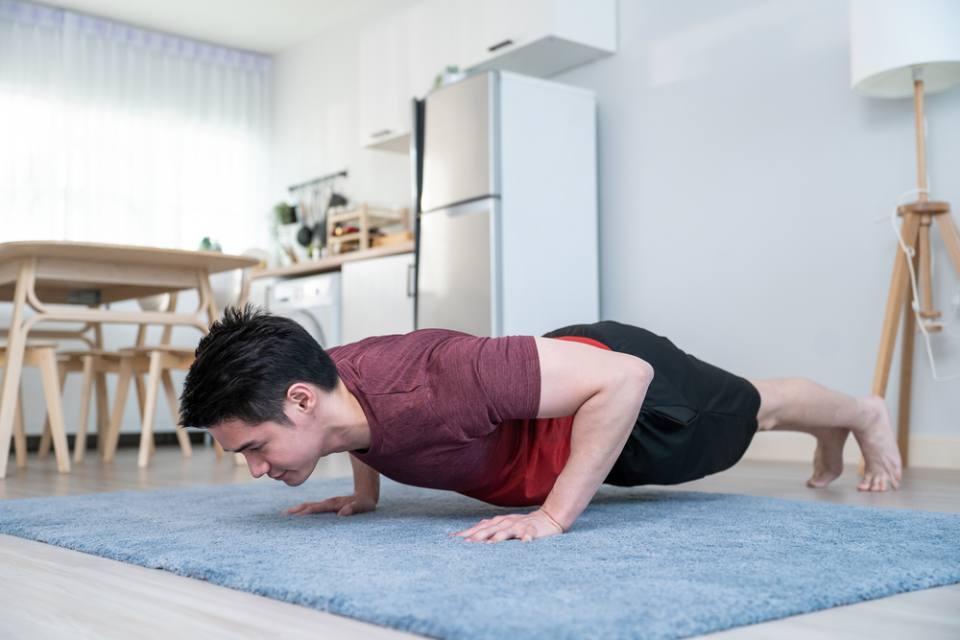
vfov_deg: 33.4
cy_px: 320
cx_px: 480
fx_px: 1067
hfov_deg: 48.5
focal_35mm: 40
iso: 400
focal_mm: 40
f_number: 2.8
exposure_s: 1/200
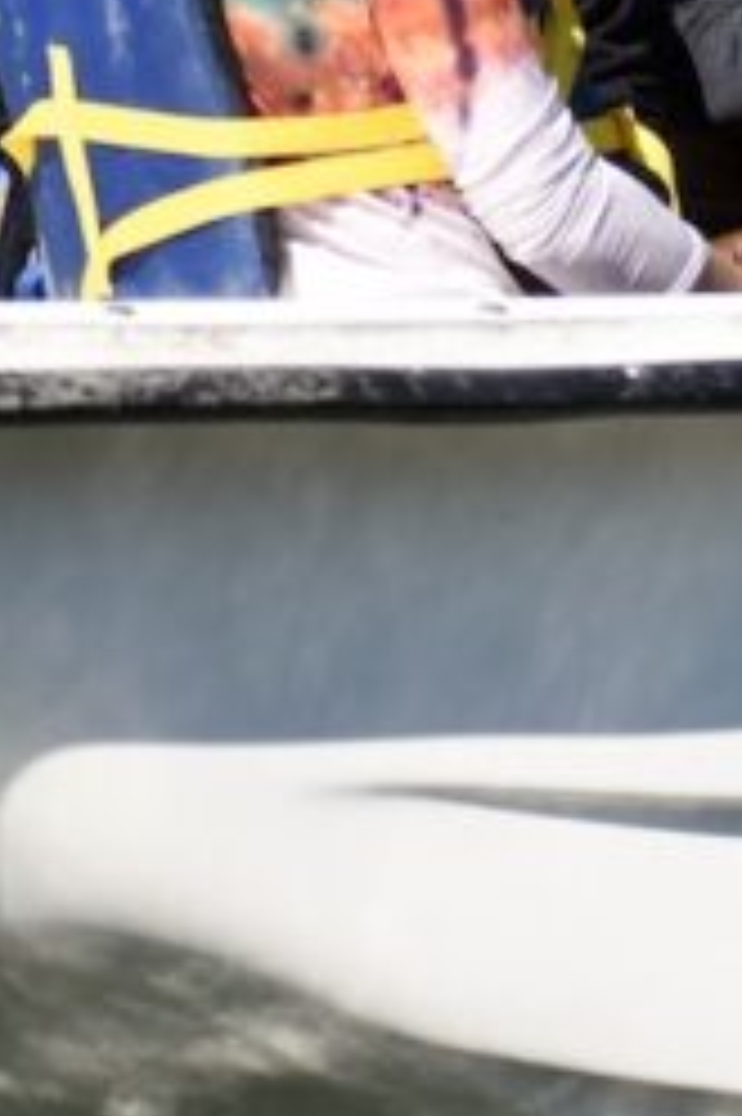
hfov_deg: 3.1
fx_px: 13405
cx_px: 1794
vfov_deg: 4.7
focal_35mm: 433
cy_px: -266
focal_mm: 70
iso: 320
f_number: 4.5
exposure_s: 1/2000
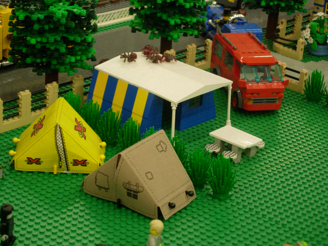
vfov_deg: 13.1
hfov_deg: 17.4
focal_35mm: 113
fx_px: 1071
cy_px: 123
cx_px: 164
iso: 200
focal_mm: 23.4
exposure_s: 1/5.8
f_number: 4.9
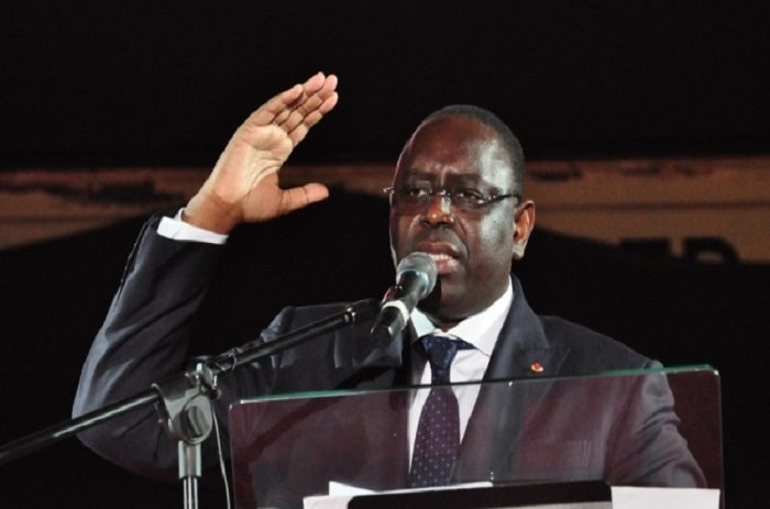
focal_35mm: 240
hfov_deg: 8.6
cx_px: 385
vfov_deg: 5.7
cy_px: 254
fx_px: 5121
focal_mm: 160
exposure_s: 1/60
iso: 3200
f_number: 9
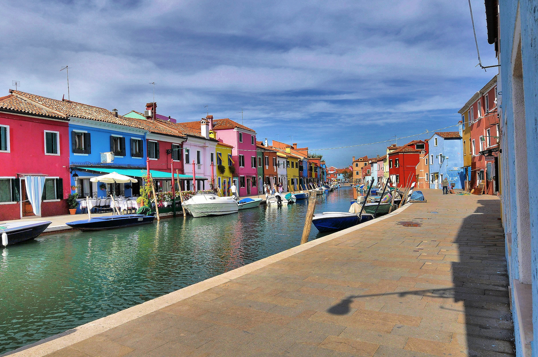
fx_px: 358
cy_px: 186
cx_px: 245
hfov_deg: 73.6
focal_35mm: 24
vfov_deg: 53.0
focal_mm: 14
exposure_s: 1/500
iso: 200
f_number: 11
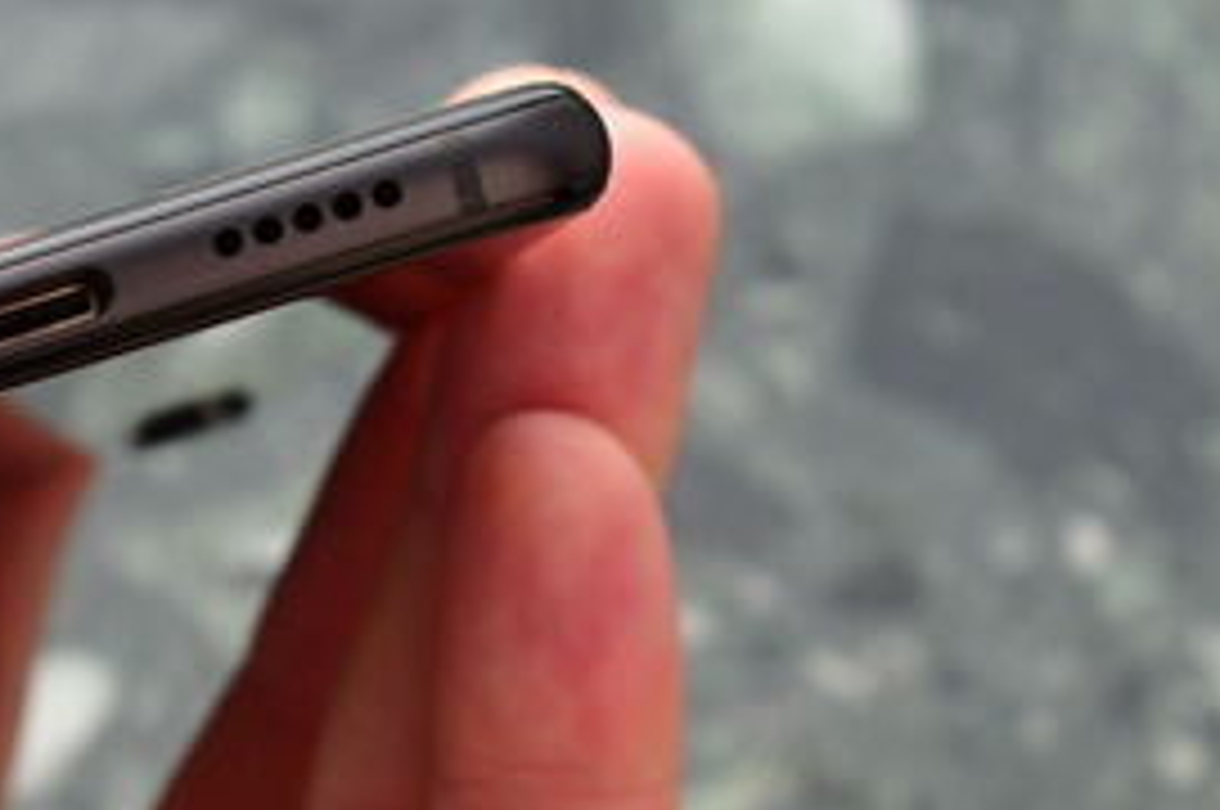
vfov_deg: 8.1
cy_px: 439
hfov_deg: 12.0
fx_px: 5754
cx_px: 135
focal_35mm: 170
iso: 400
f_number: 10
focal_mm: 50
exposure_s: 1/400
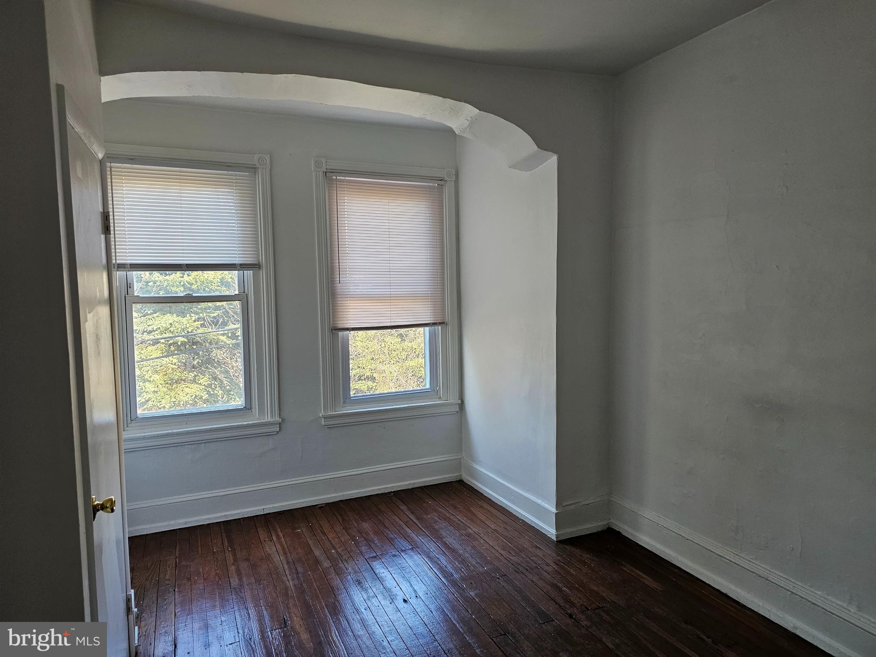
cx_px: 438
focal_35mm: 23
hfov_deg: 73.9
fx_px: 582
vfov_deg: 58.9
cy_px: 328
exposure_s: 1/120
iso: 160
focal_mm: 6.3
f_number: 1.7
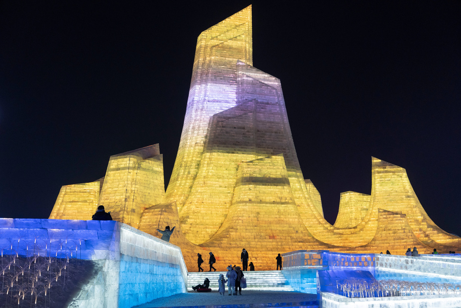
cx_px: 230
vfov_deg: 28.1
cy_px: 154
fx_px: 615
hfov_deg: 41.1
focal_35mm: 48
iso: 2500
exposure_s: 1/500
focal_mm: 48
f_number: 4
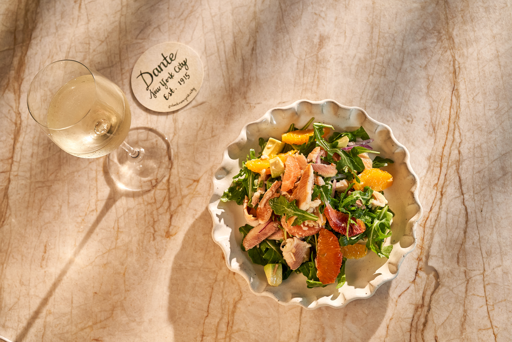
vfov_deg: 31.2
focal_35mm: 43
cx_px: 256
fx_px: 612
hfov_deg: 45.4
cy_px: 171
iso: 800
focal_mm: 43
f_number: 8
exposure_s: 1/100
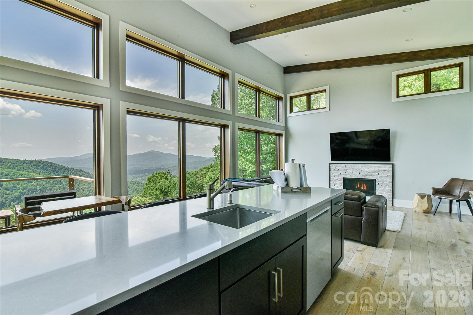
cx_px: 236
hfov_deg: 96.7
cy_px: 158
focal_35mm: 16
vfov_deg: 73.8
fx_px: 210
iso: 1600
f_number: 13
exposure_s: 1/640
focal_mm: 16
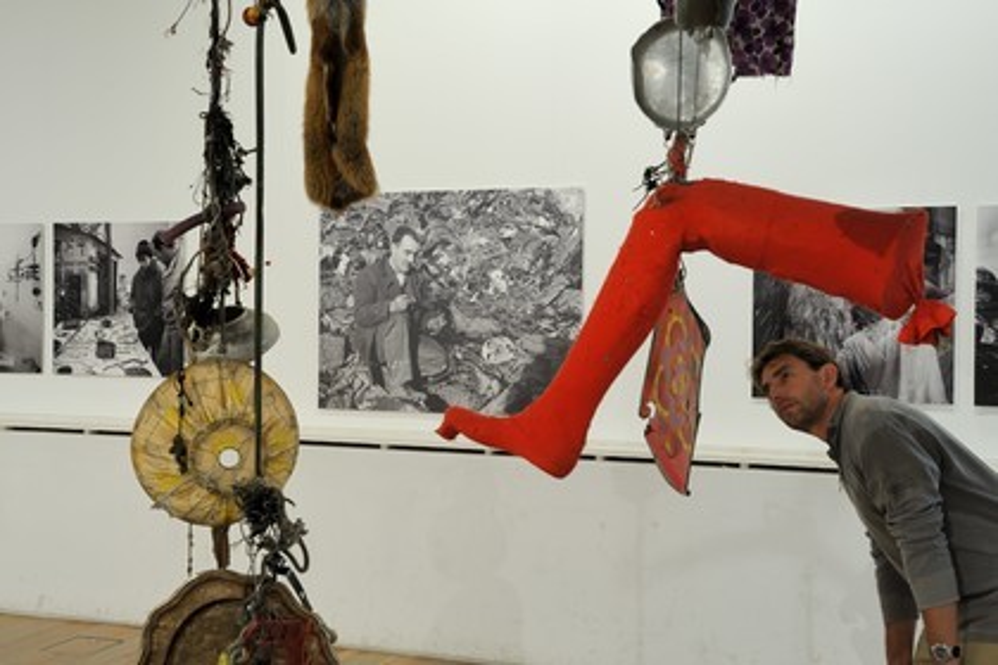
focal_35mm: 45
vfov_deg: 29.9
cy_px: 332
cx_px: 499
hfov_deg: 43.6
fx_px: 1247
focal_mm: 45
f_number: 14
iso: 200
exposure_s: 1.6
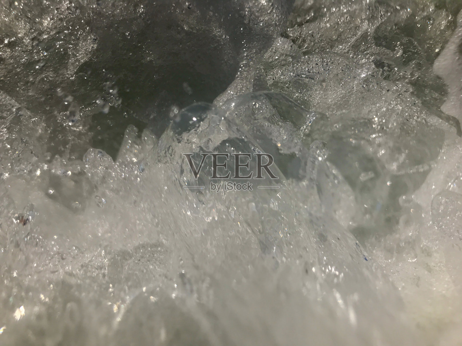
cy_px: 173
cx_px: 231
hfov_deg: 63.4
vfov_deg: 49.7
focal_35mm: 28
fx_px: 374
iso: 25
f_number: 1.8
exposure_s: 1/12048
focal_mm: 3.99
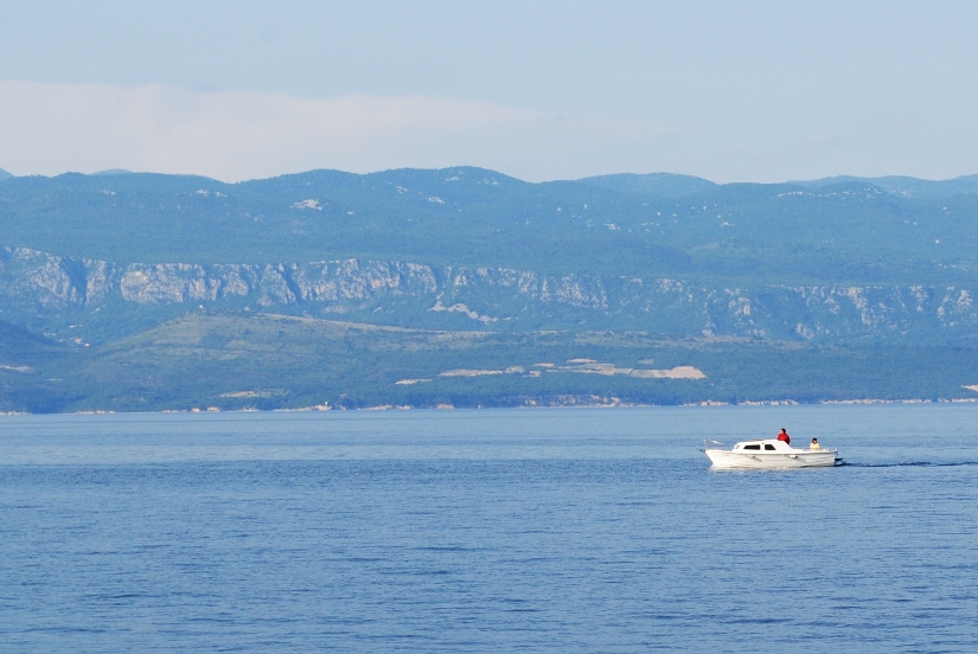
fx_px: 4214
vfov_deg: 8.9
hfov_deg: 13.2
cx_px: 740
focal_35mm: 155
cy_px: 427
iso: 180
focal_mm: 55
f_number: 10
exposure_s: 1/250
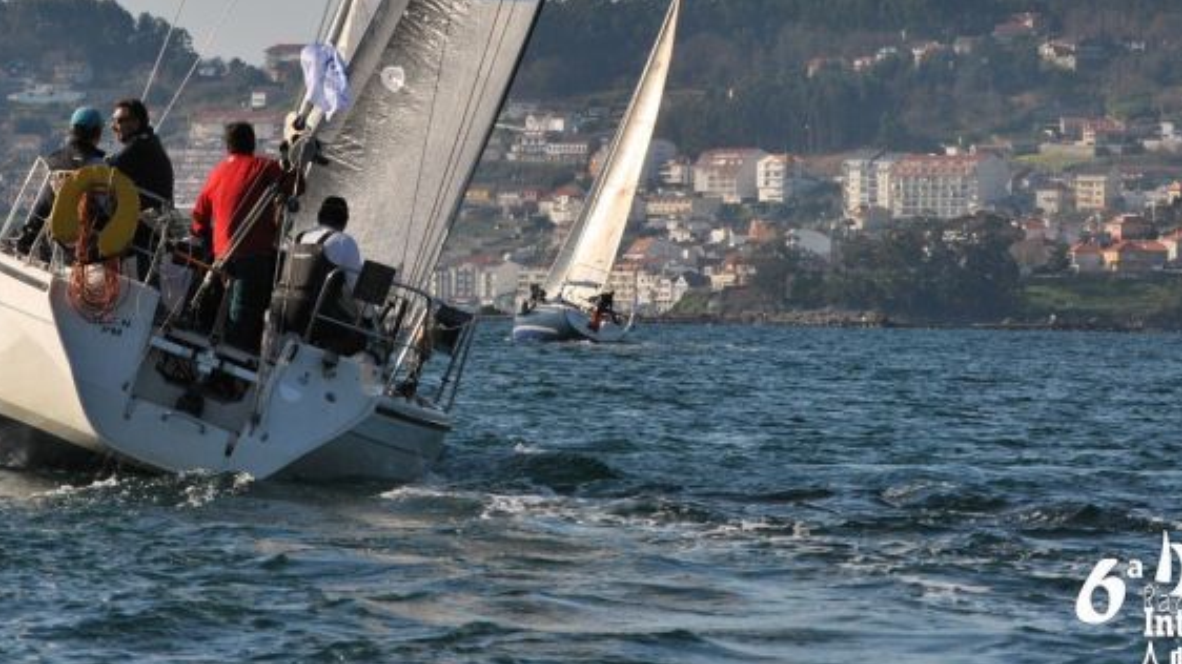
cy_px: 121
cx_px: 490
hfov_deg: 8.3
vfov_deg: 4.7
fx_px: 8148
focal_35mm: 260
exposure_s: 1/1250
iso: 400
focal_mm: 116
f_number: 9
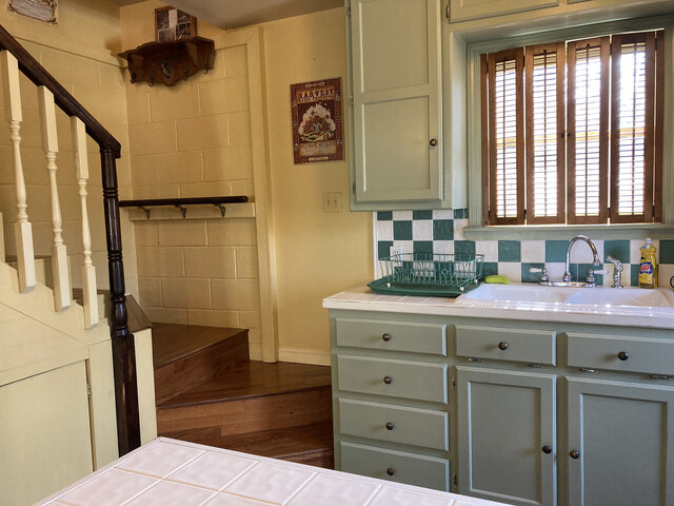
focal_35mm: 28
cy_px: 253
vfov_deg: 49.7
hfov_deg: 63.4
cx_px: 337
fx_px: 545
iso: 160
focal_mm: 3.99
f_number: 1.8
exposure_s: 1/60
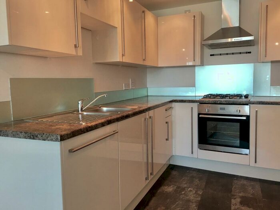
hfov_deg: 61.7
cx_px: 140
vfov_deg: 48.2
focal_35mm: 29
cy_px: 105
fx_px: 235
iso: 40
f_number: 2.2
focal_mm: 4.15
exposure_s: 1/33
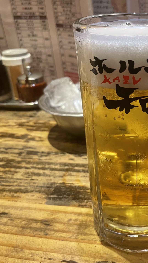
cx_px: 136
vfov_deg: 52.8
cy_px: 131
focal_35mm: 38
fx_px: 265
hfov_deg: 29.7
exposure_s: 1/50
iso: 160
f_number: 1.6
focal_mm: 4.2
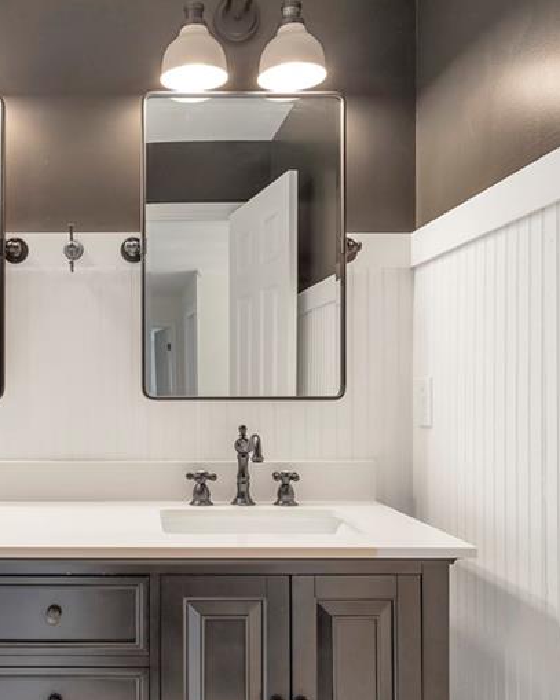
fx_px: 705
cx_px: 127
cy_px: 392
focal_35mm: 34
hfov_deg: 41.8
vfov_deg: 52.7
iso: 320
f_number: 8
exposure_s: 1/5
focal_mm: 18
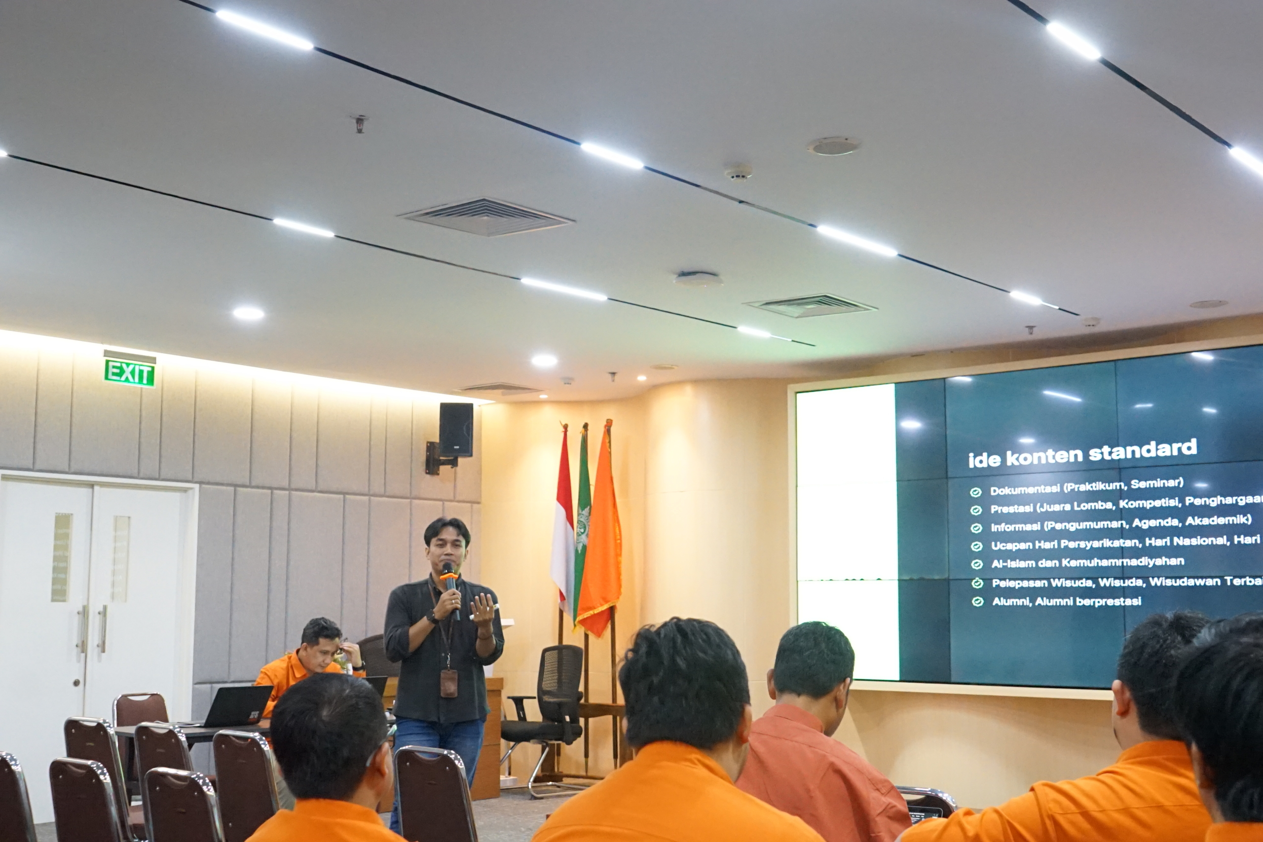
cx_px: 632
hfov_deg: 46.4
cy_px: 421
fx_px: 1473
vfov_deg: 31.9
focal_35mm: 42
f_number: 5.6
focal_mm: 28
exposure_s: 1/80
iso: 6400
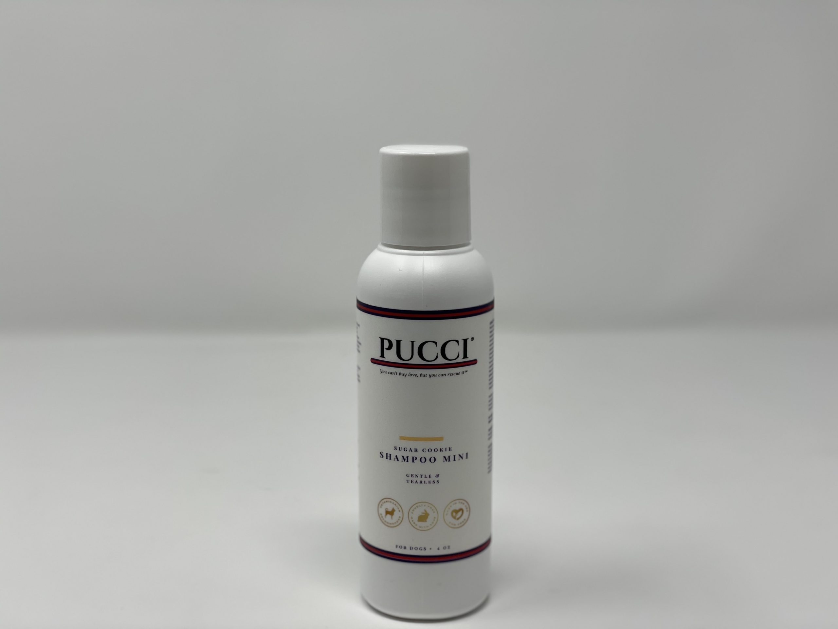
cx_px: 419
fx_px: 1259
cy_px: 314
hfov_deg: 36.8
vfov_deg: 28.0
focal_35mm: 52
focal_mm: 6
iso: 25
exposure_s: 1/173
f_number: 2
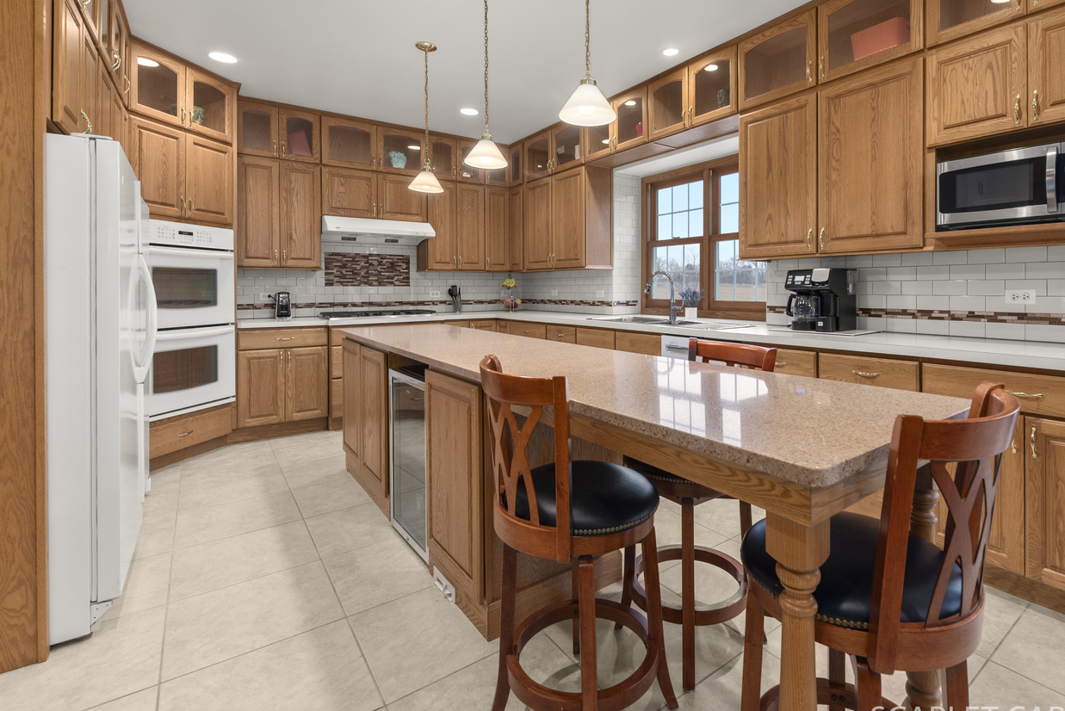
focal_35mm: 17
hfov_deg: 92.4
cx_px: 622
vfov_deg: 69.7
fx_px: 503
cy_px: 279
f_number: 7.1
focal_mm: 13
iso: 400
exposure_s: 1/3
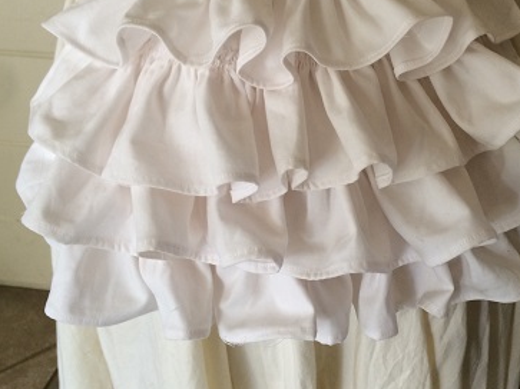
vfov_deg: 35.7
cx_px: 327
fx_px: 601
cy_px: 147
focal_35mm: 40
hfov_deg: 46.4
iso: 100
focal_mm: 4.15
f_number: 2.2
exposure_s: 1/30
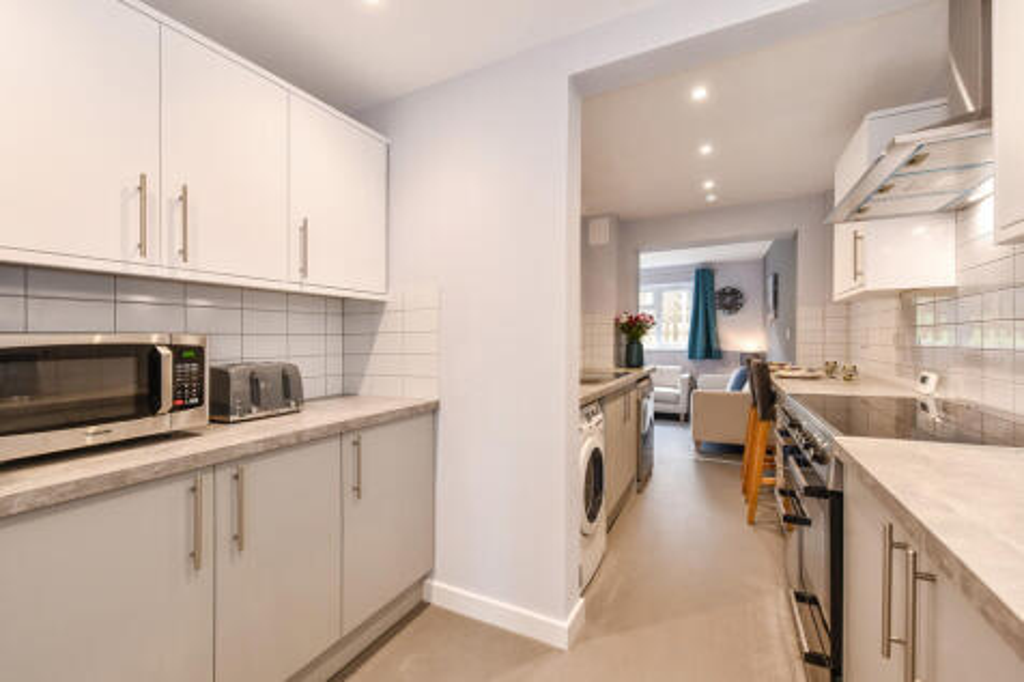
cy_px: 341
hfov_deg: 104.3
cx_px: 512
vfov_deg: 81.2
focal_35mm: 14
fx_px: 398
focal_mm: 14
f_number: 8
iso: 400
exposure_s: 1/15
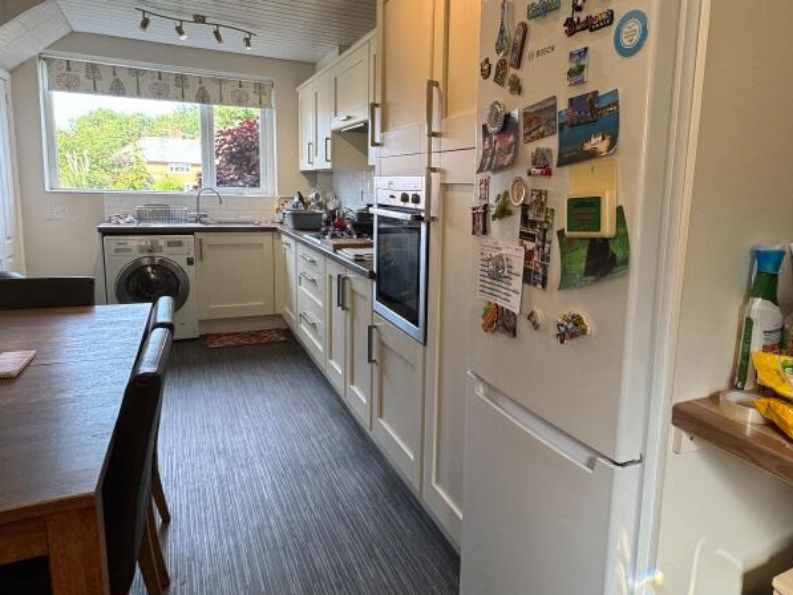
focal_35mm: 24
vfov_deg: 56.7
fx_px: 550
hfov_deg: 70.9
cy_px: 268
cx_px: 472
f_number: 2.2
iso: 100
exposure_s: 1/100
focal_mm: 2.22
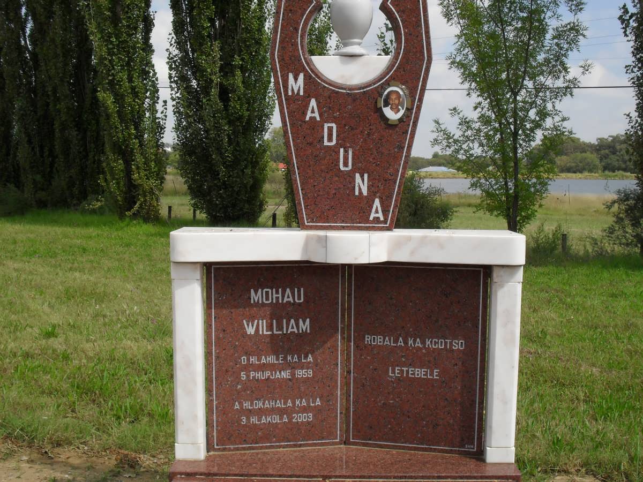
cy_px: 241
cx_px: 322
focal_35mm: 42
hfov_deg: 44.8
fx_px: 780
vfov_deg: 34.3
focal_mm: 7.5
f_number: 9.2
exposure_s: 1/180
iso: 100
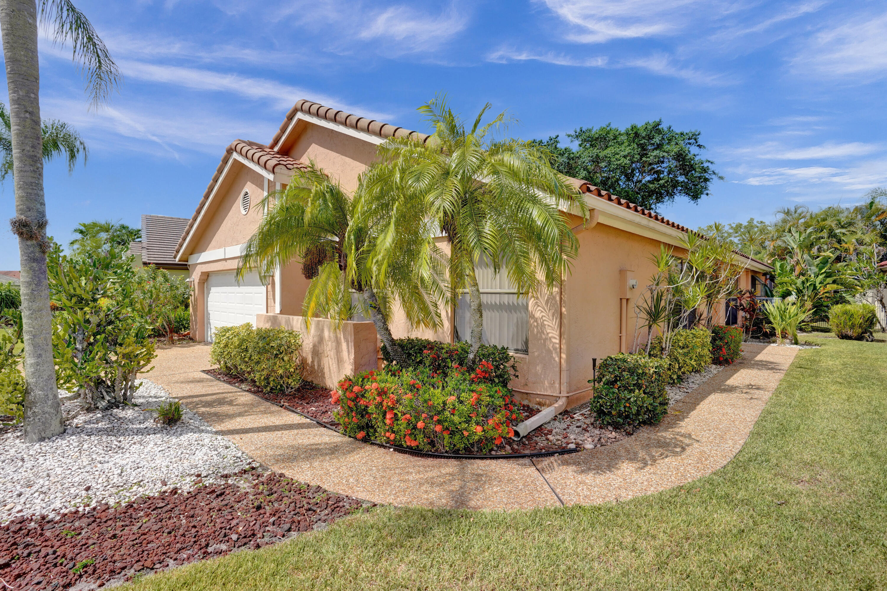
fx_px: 394
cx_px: 444
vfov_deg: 73.7
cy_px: 296
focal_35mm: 16
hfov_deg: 96.8
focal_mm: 16
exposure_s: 1/8000
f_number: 4.5
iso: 800
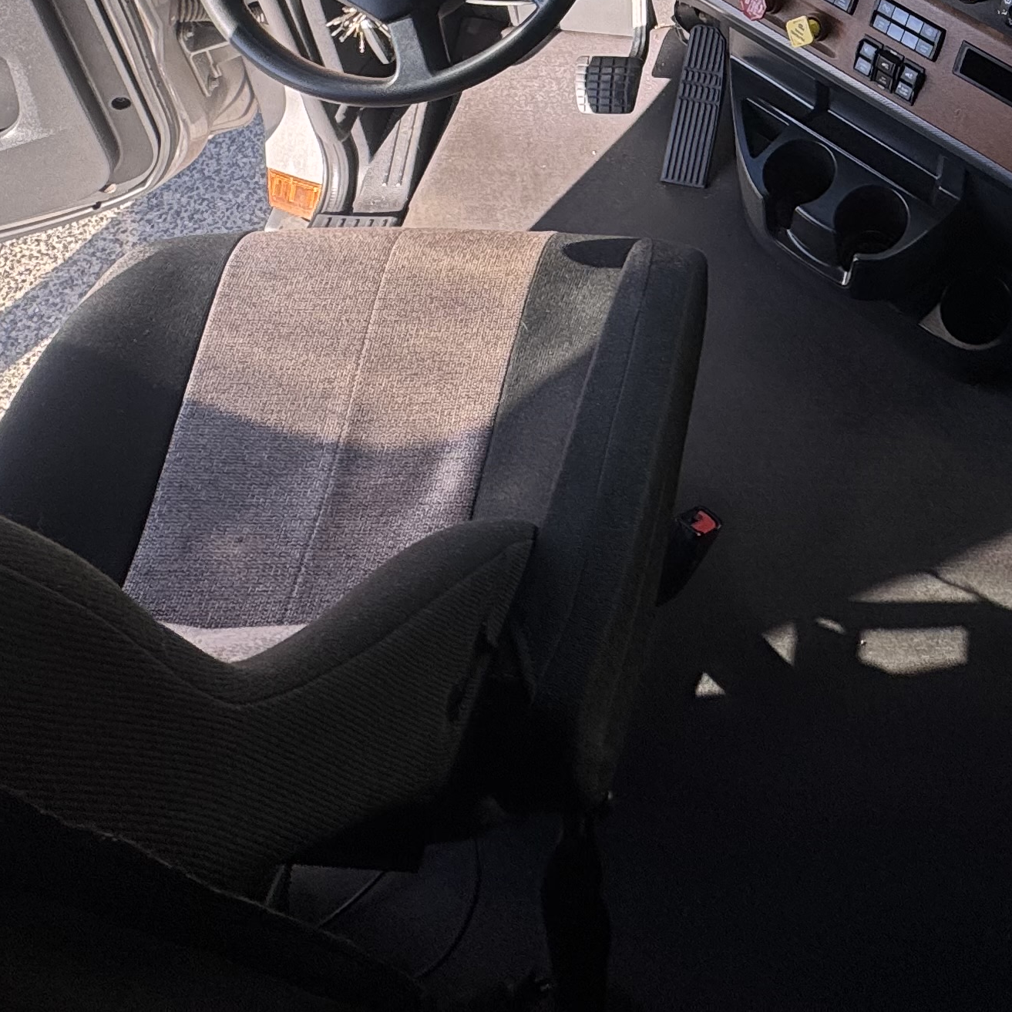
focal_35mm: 38
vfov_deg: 35.9
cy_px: -152
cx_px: 954
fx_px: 1257
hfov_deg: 39.8
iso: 40
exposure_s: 1/211
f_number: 2.2
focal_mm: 2.22
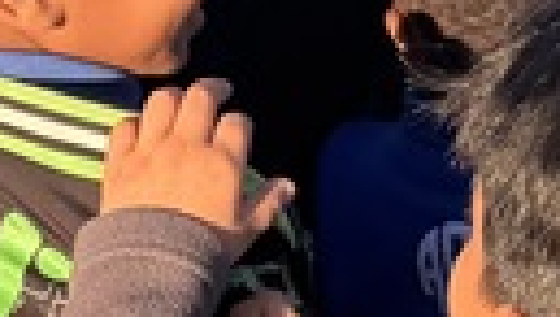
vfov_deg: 5.9
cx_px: -48
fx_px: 3078
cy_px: 156
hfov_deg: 10.3
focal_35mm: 207
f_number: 1.78
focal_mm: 6.76
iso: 80
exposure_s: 1/1151
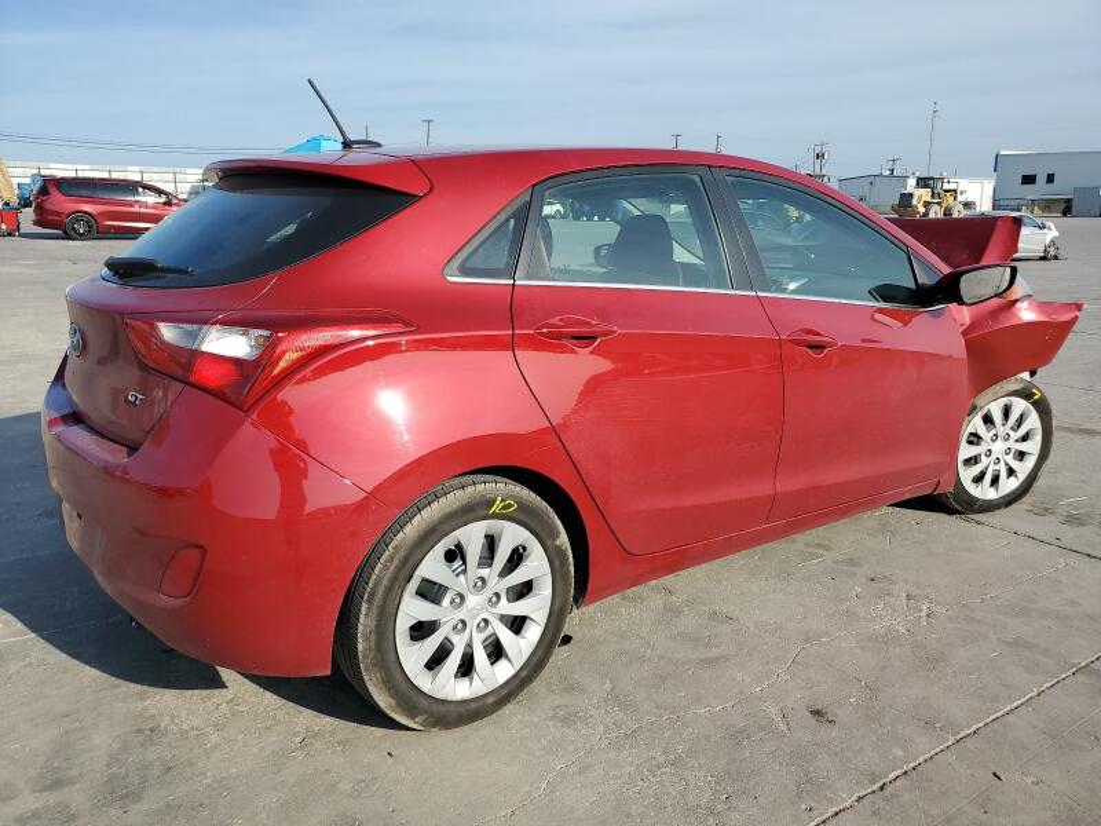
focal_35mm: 26
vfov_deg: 53.1
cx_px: 550
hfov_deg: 67.3
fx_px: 827
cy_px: 413
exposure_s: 1/2500
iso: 50
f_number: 1.5
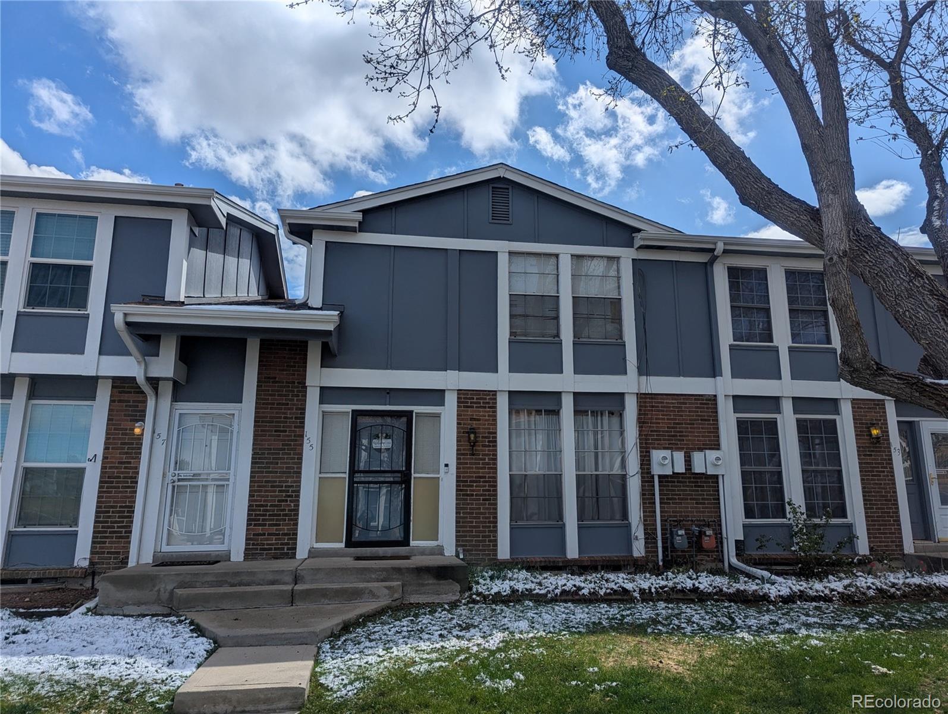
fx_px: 658
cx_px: 474
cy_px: 357
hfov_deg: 71.5
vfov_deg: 56.9
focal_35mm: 24
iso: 29
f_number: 1.85
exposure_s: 1/3534
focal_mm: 6.81
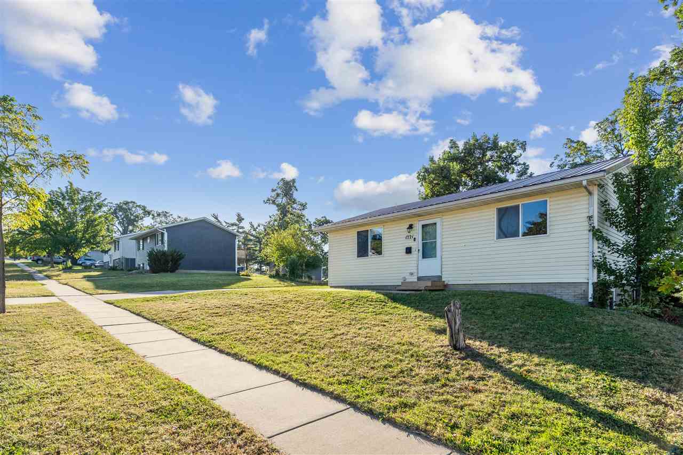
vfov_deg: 70.4
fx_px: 322
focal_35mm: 17
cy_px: 228
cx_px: 342
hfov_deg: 93.3
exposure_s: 1/800
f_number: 9
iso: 400
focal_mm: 17
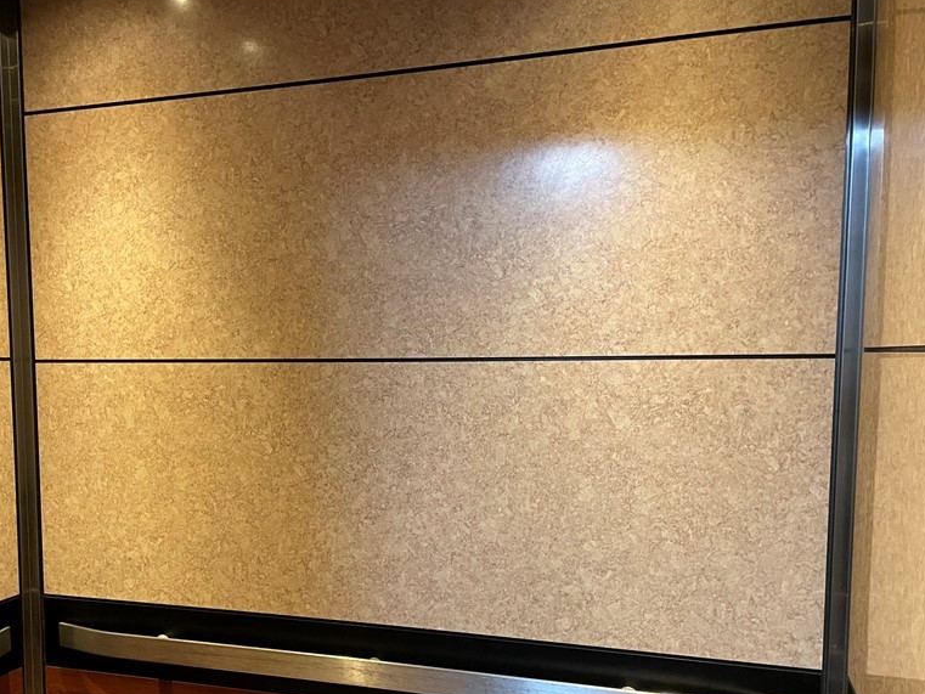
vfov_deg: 40.3
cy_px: 455
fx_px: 935
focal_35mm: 35
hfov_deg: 52.1
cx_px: 349
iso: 500
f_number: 1.6
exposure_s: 1/40
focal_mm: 4.2
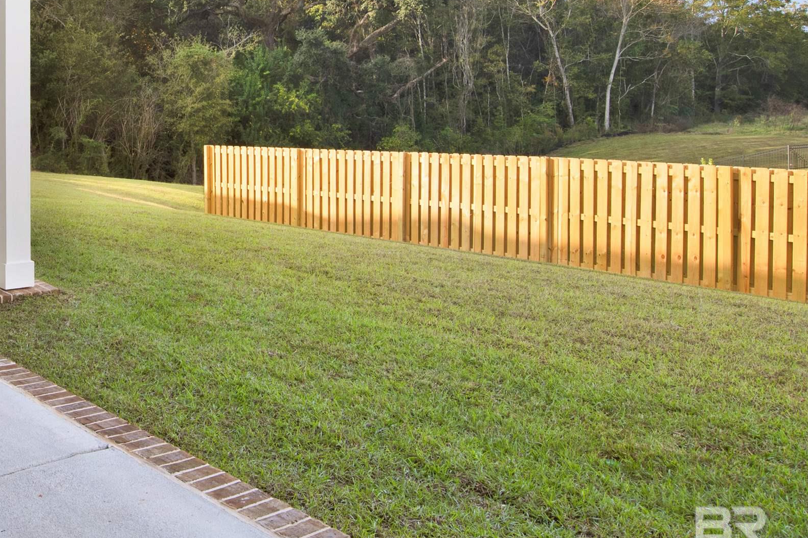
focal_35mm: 35
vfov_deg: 36.3
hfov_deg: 48.4
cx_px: 73
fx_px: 785
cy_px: 91
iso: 200
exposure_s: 1/25
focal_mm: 18
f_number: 11
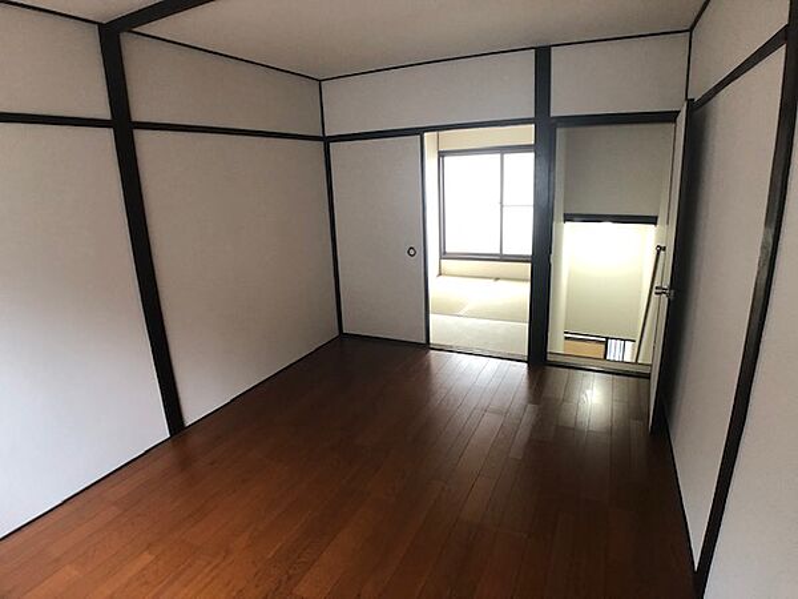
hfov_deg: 63.4
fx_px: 645
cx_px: 399
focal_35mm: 28
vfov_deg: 49.7
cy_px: 300
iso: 50
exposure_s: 1/15
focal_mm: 4
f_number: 1.8
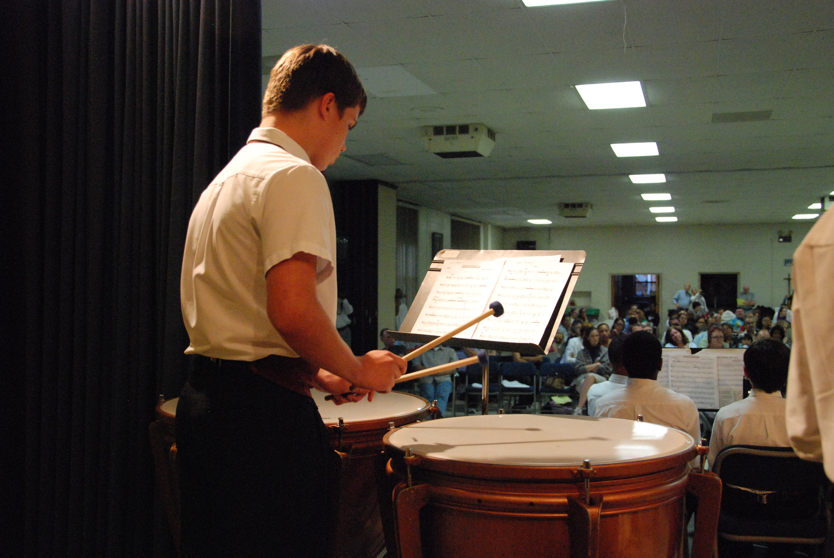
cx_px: 417
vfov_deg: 34.3
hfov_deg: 49.5
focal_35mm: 39
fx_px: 905
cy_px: 279
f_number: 5
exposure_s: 1/100
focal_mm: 26
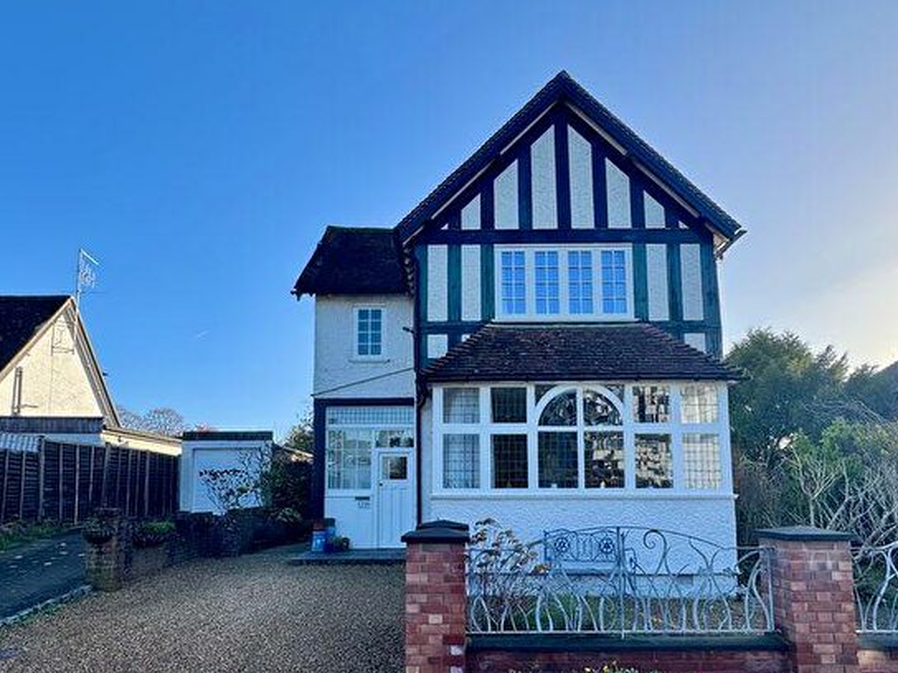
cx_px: 551
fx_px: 467
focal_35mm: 18
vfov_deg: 71.6
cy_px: 352
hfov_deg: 86.3
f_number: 2.2
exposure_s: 1/508
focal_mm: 2.22
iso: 40
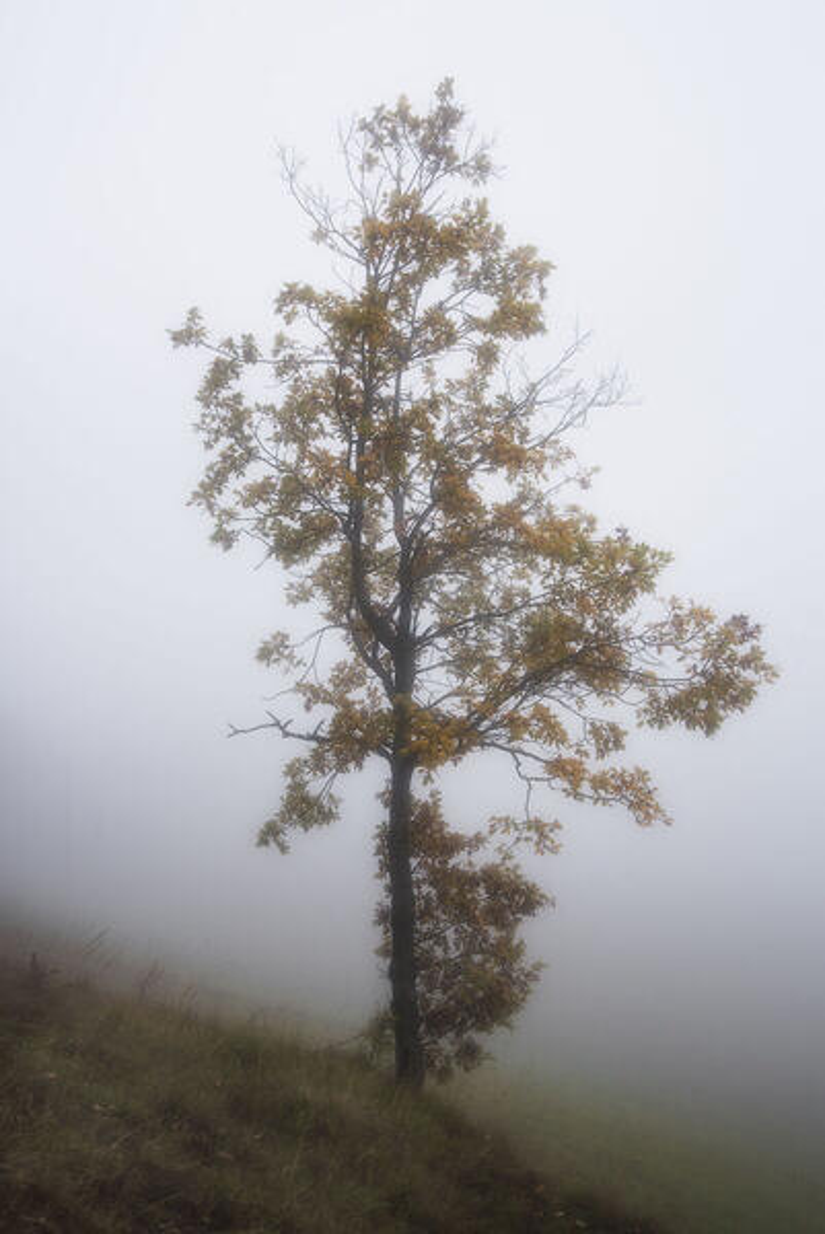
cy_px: 617
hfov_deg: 35.1
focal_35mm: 38
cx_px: 412
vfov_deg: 50.7
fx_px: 1304
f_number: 9
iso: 250
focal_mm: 38
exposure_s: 1/250
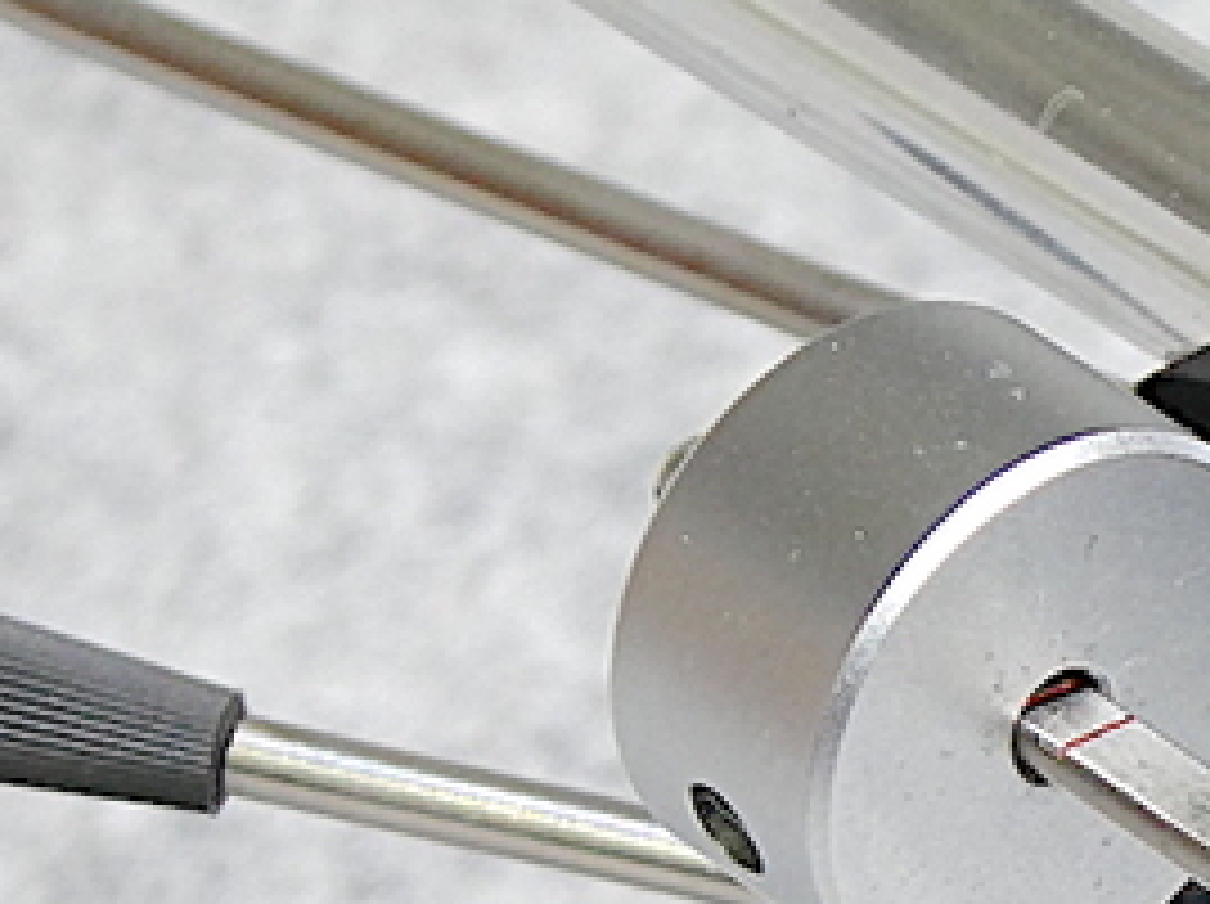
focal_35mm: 511
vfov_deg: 2.9
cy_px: 1223
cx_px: 1345
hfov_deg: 3.9
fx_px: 17838
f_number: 5.4
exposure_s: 1/6
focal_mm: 25.6
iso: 200
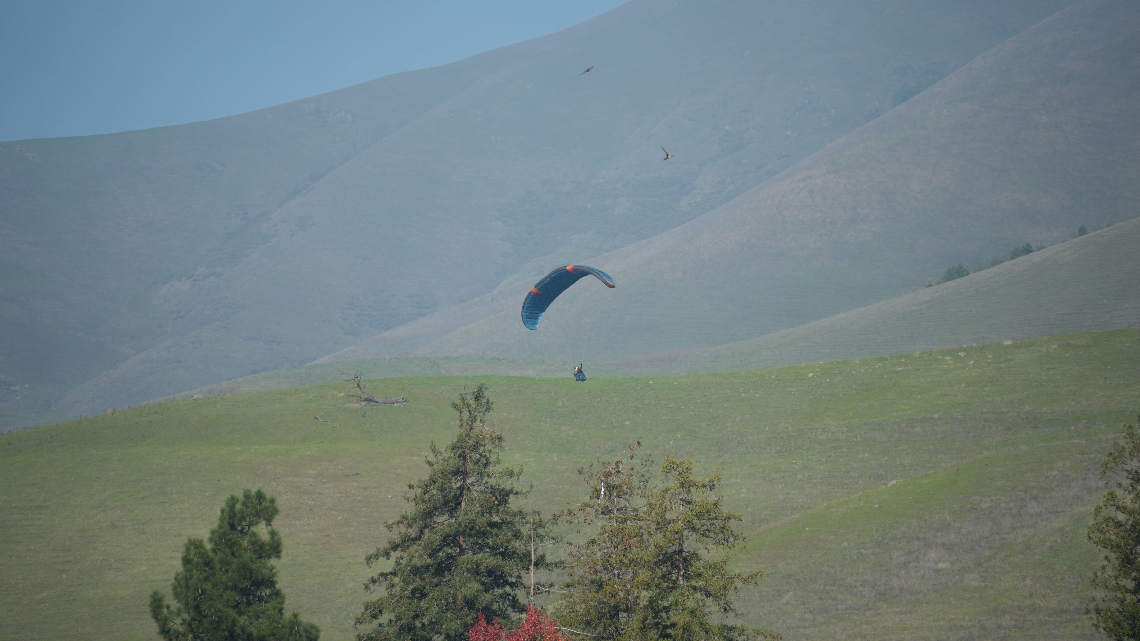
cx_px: 571
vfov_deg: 3.9
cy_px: 328
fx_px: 9522
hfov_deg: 6.9
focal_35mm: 315
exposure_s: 1/1250
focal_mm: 300
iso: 320
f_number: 7.1
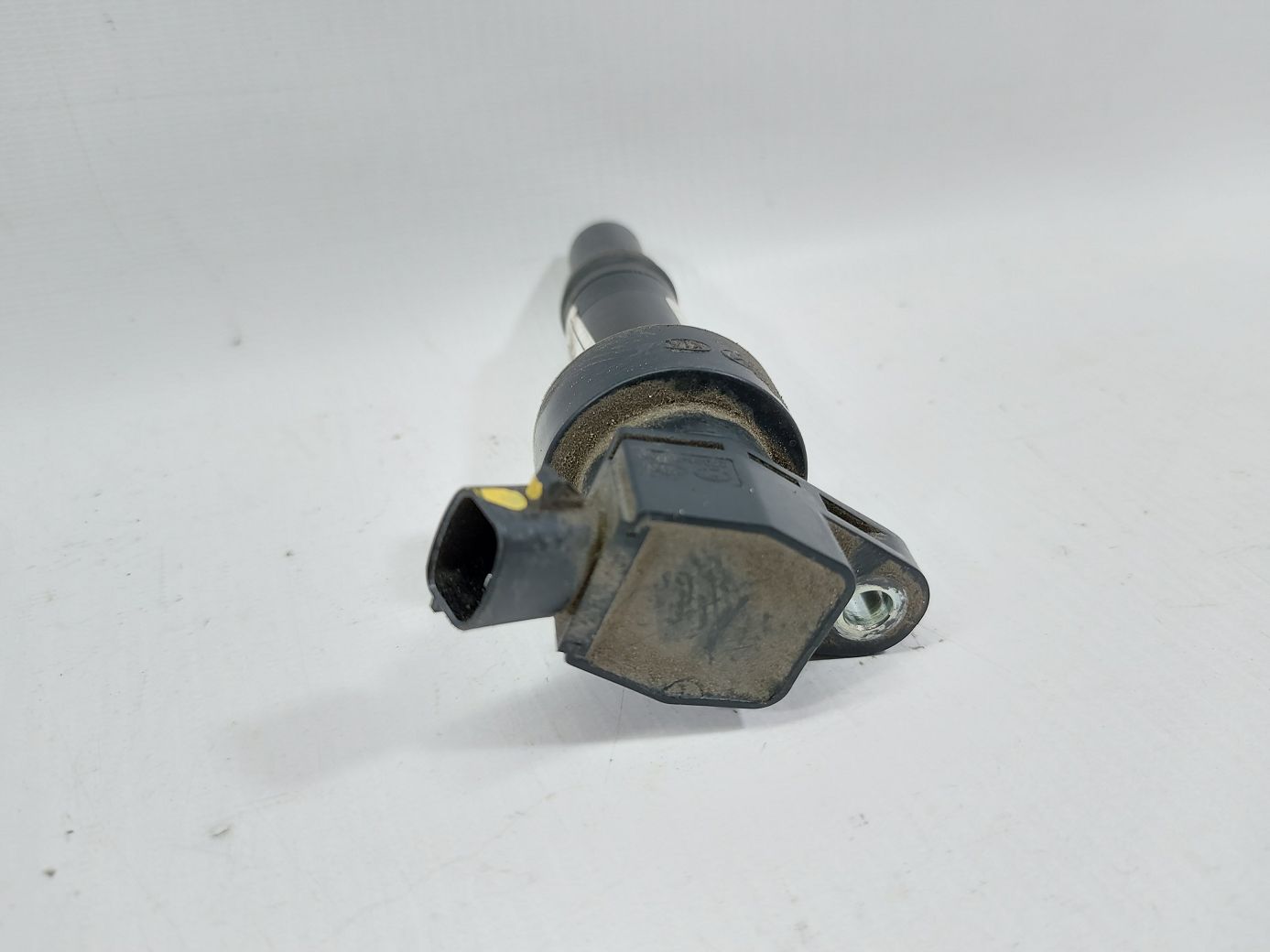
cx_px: 635
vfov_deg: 56.8
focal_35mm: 24
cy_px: 476
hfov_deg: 71.6
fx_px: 880
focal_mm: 5.23
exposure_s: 1/50
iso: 125
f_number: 1.8
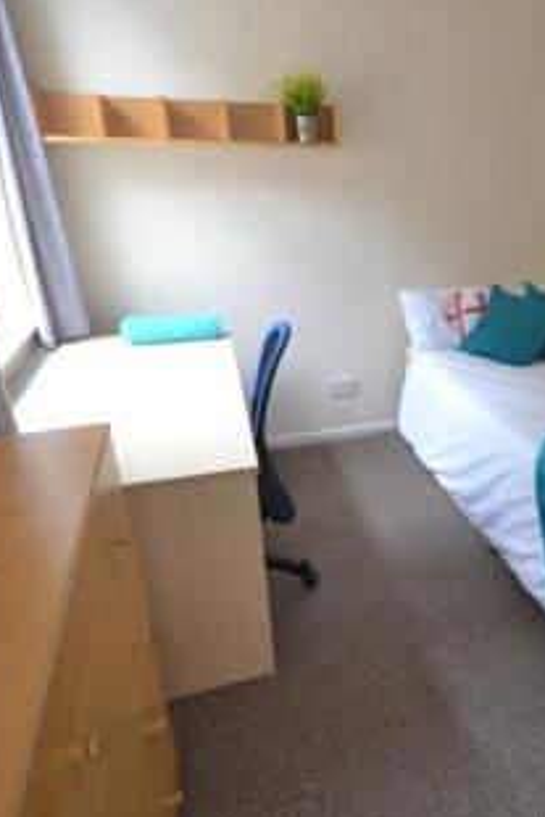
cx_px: 421
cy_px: 407
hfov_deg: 52.3
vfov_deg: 76.1
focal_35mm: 23
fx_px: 522
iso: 500
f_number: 3.5
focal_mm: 10
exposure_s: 1/60
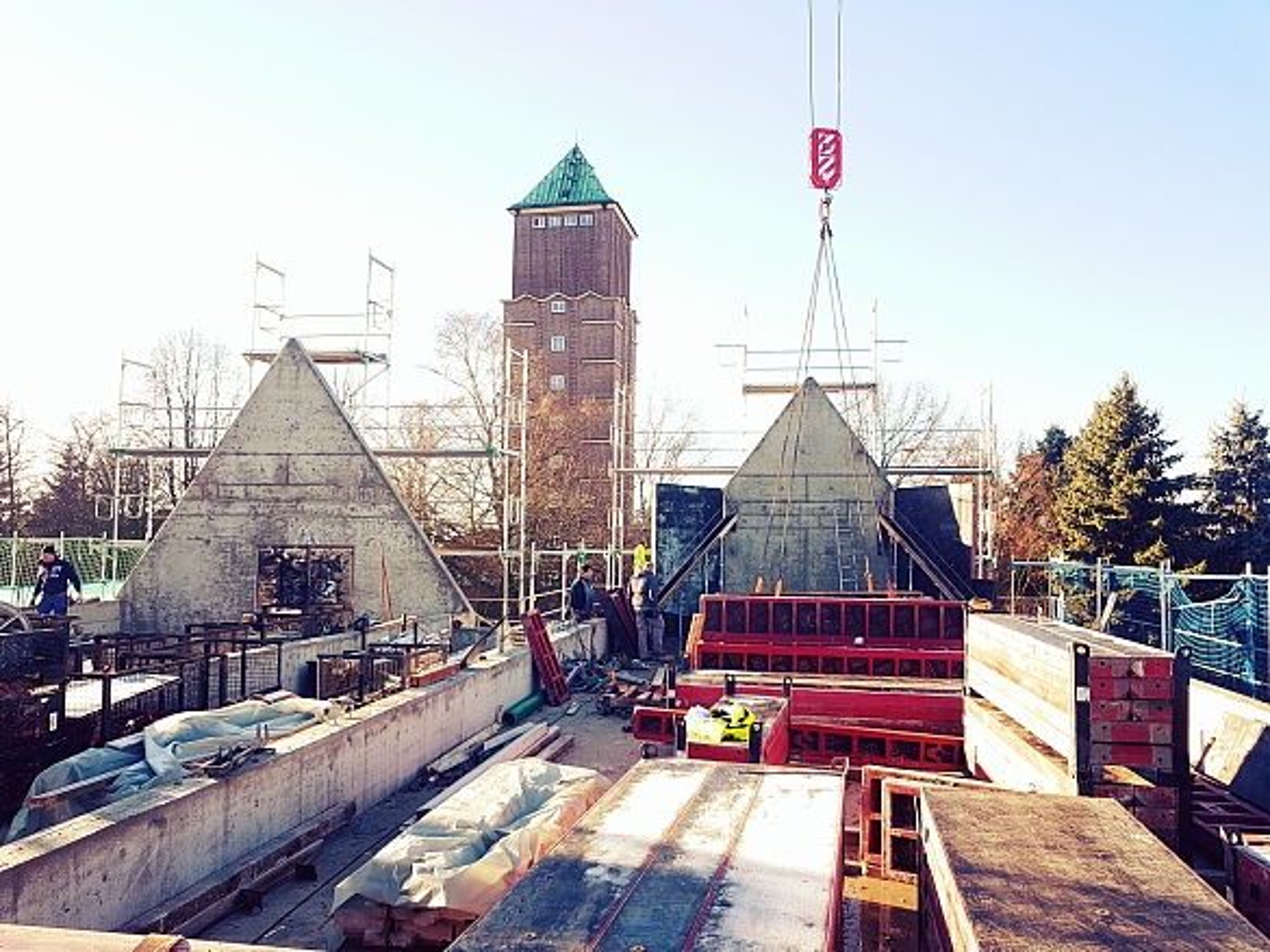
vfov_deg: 53.1
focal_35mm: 26
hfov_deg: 67.3
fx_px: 954
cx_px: 635
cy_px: 476
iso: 40
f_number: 1.7
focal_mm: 4.2
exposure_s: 1/449
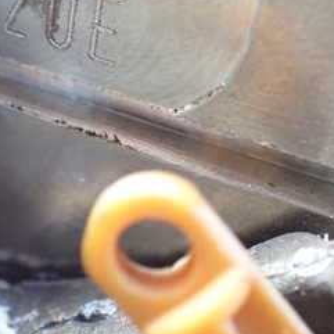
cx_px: 123
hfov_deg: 26.0
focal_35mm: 66
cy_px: 96
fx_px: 720
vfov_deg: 25.9
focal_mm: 5.4
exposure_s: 1/100
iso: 800
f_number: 2.3
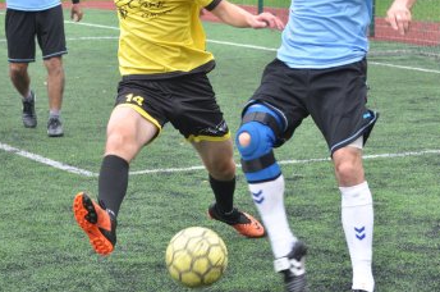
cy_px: 85
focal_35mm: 132
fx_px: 1608
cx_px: 278
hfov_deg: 15.6
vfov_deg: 10.3
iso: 640
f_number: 5.6
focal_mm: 55
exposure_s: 1/320
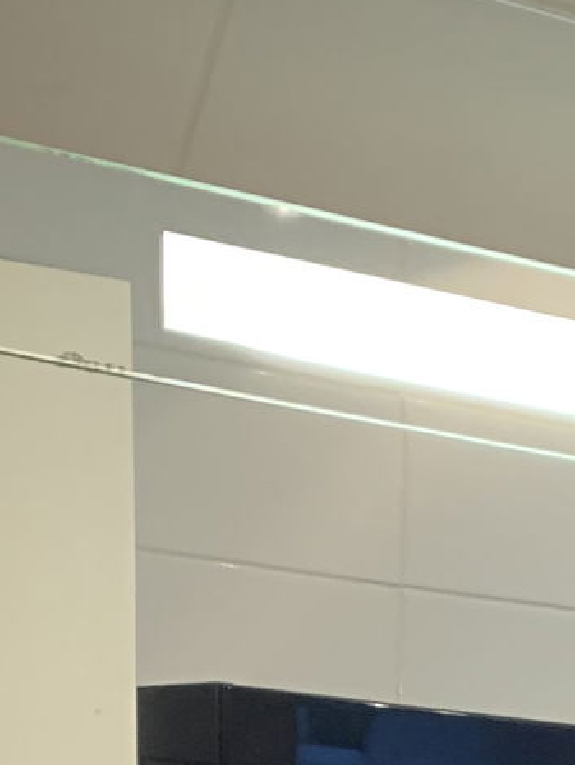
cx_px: 1074
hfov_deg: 11.5
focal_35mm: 119
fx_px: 2633
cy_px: 1562
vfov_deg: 13.8
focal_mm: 4.25
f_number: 1.8
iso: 125
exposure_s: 1/50
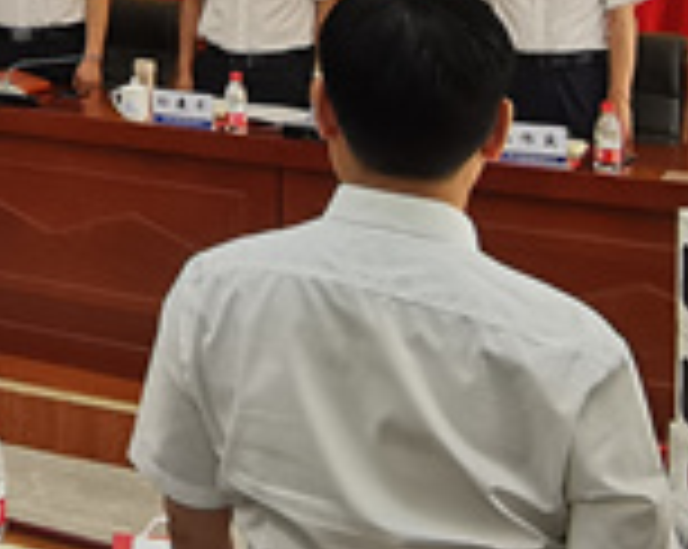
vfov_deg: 16.2
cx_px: -256
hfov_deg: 19.8
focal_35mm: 87
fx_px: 1769
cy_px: -256
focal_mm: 2.26
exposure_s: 1/99.9
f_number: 2.2
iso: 64
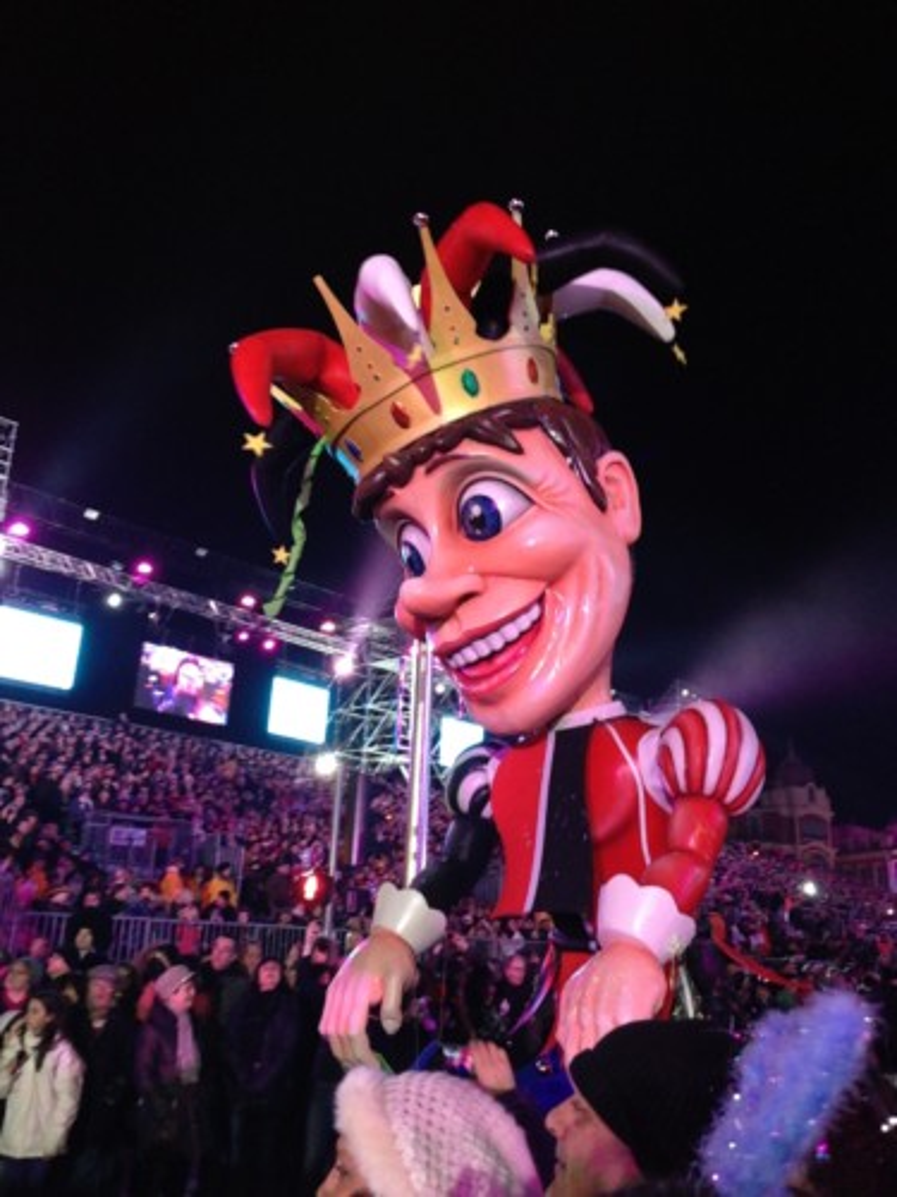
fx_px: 1140
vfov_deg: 55.4
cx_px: 448
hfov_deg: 42.9
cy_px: 598
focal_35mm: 33
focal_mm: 4.13
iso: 320
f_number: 2.4
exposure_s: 1/20
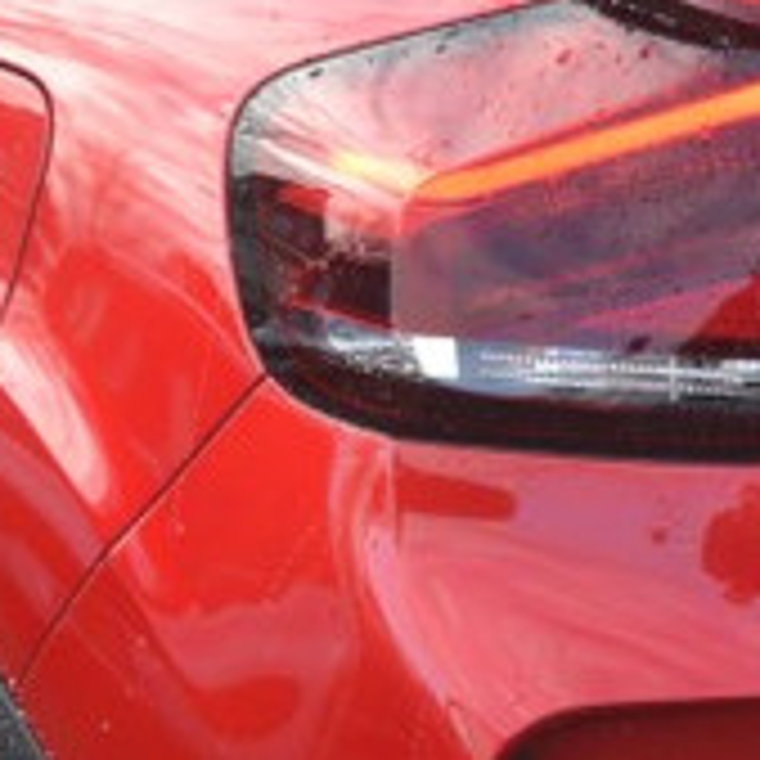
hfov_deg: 7.5
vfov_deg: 7.5
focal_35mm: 232
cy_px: 479
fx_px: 5763
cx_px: 580
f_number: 7.1
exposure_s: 1/200
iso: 400
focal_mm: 30
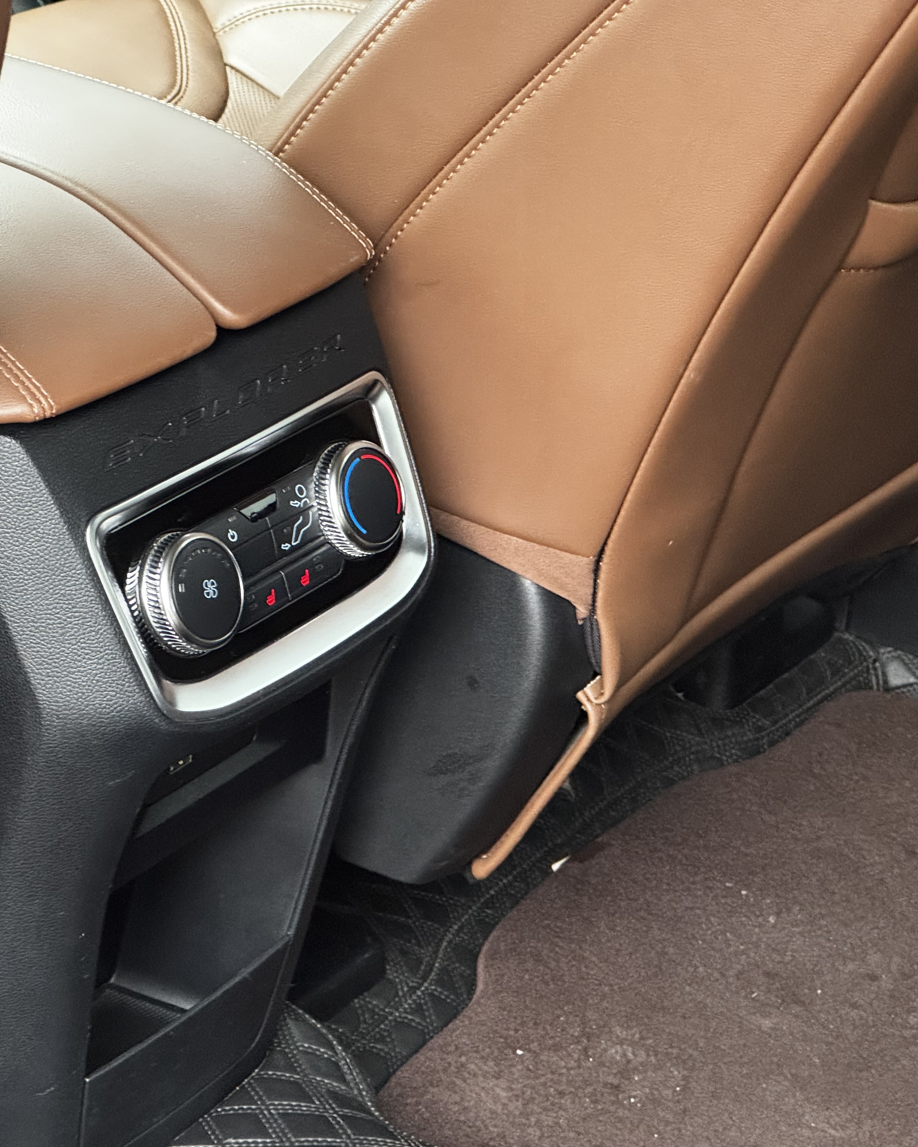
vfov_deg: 19.0
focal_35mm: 101
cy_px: 576
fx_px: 3430
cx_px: 300
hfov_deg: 15.2
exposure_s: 1/42
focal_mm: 9
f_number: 2.8
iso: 640
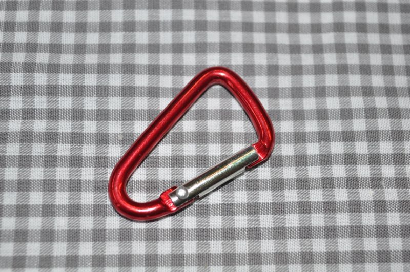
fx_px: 785
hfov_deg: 29.3
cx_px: 205
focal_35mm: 69
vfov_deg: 19.7
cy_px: 136
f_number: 5
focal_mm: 46
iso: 200
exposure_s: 1/60
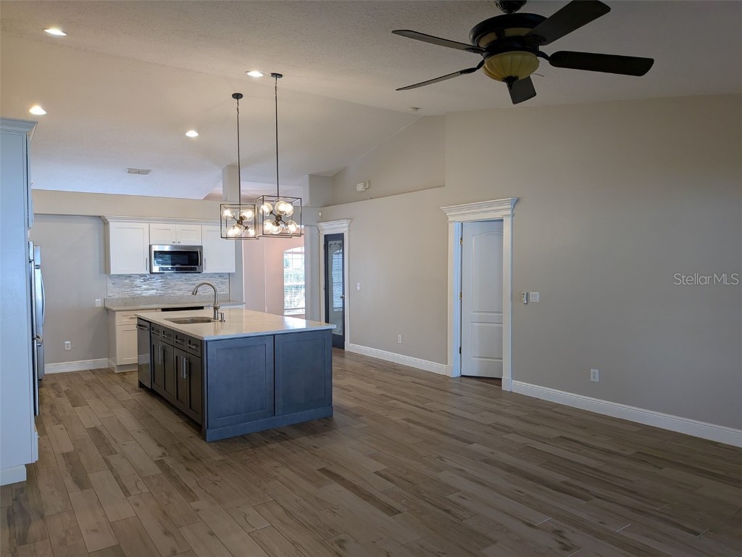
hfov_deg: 71.6
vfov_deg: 56.8
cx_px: 371
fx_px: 514
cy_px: 278
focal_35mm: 24
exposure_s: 1/40
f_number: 1.7
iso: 38
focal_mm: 4.53
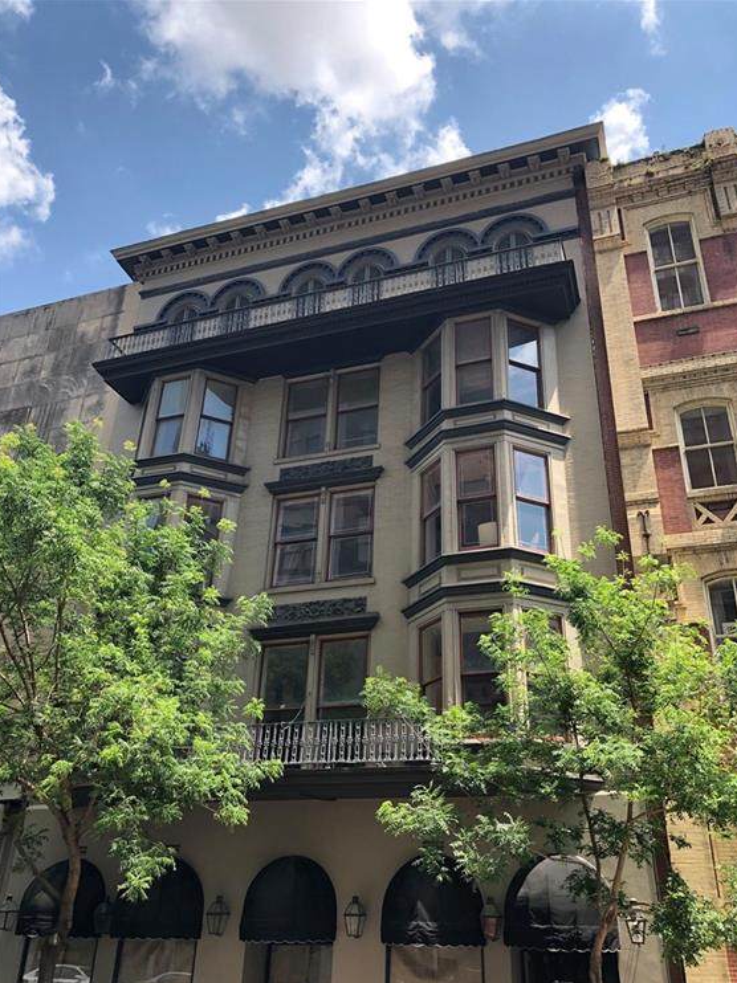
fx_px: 824
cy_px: 507
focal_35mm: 29
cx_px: 374
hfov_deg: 48.2
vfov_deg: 61.7
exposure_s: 1/510
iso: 20
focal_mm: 3.99
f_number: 1.8
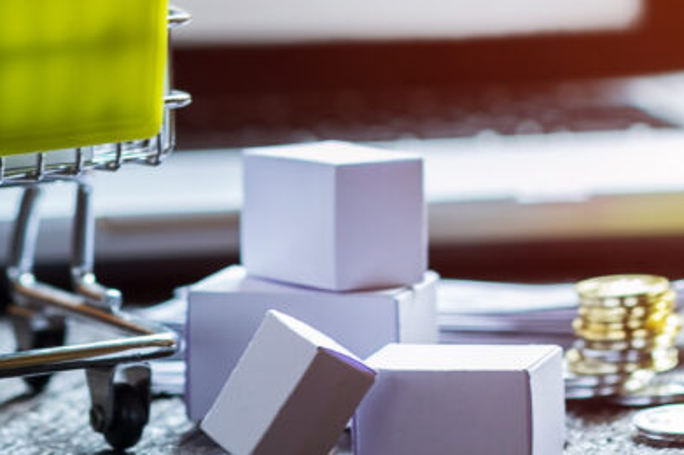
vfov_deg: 5.8
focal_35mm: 236
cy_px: -38
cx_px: 710
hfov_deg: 8.7
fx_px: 4480
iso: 320
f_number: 3.6
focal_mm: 60
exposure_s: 1/45
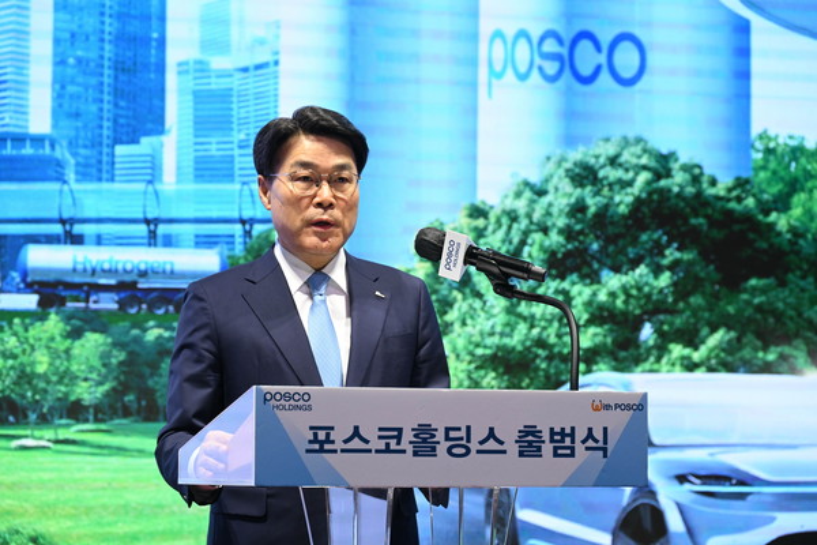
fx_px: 2610
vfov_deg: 11.9
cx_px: 408
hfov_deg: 17.8
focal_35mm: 115
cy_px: 272
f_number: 6.3
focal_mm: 115
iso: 2000
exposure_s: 1/250
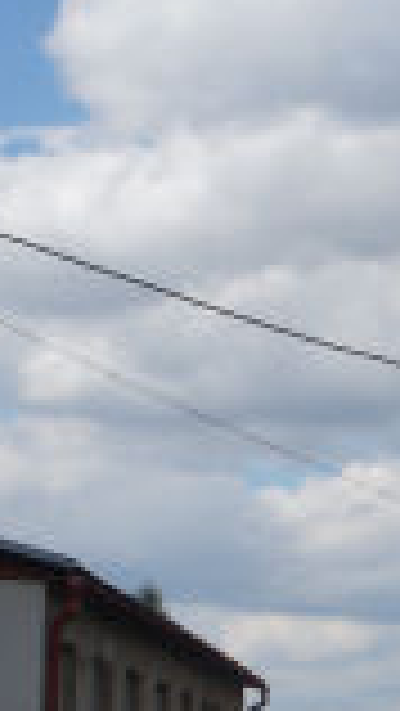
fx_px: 2279
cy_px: 486
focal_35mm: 121
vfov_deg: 17.7
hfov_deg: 9.7
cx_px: 640
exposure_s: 1/320
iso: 200
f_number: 11
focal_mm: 18
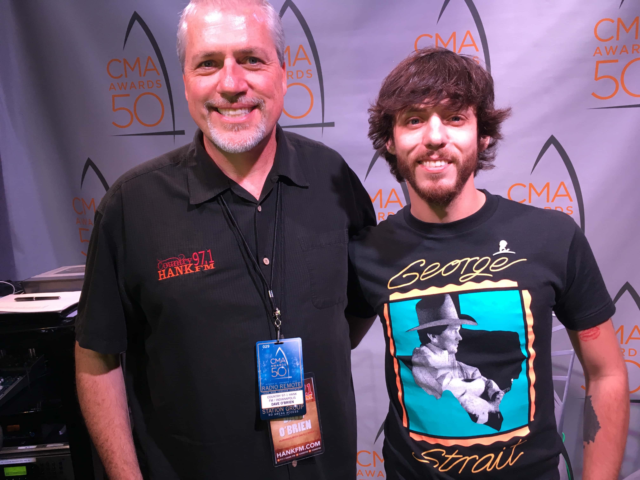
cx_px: 320
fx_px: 536
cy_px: 240
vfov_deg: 48.2
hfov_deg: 61.7
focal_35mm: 29
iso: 64
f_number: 2.2
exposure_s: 1/30
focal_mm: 4.15
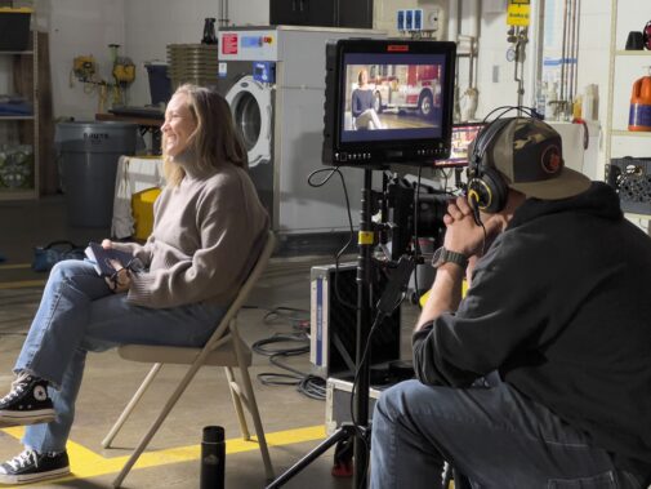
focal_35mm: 77
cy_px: 244
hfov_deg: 25.3
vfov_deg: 19.1
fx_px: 1448
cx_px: 326
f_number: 2.8
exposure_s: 1/24
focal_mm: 9
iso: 1250
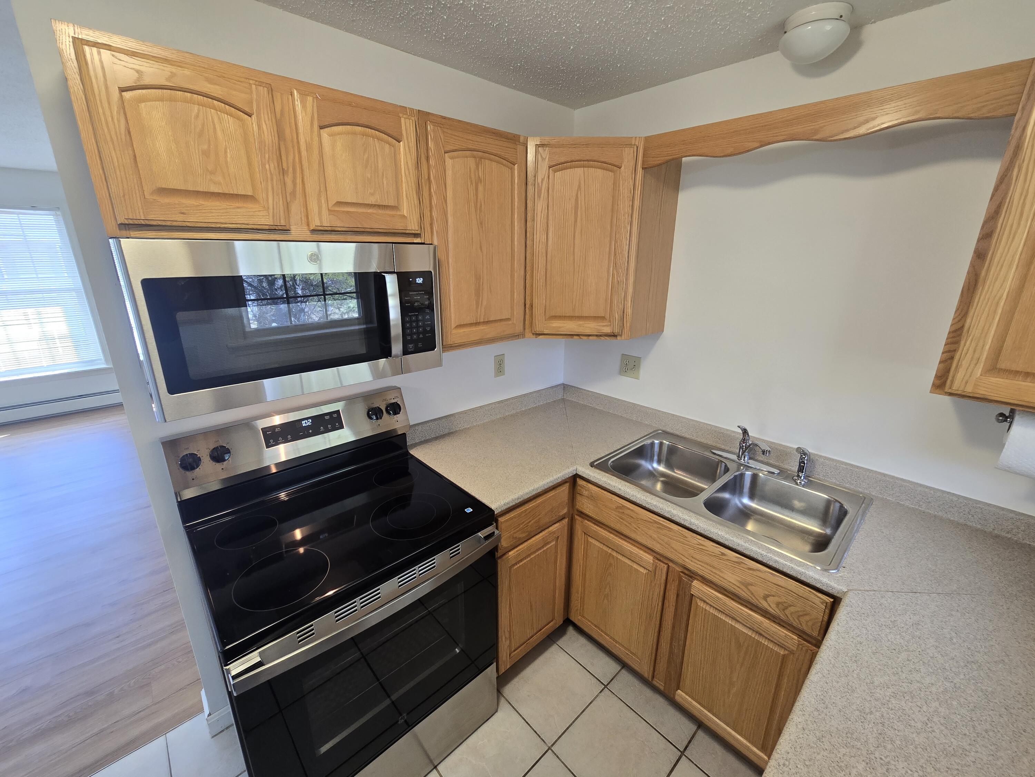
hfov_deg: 106.2
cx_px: 518
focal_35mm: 13
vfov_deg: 89.9
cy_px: 388
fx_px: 389
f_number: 2.2
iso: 125
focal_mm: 2.2
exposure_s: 1/60
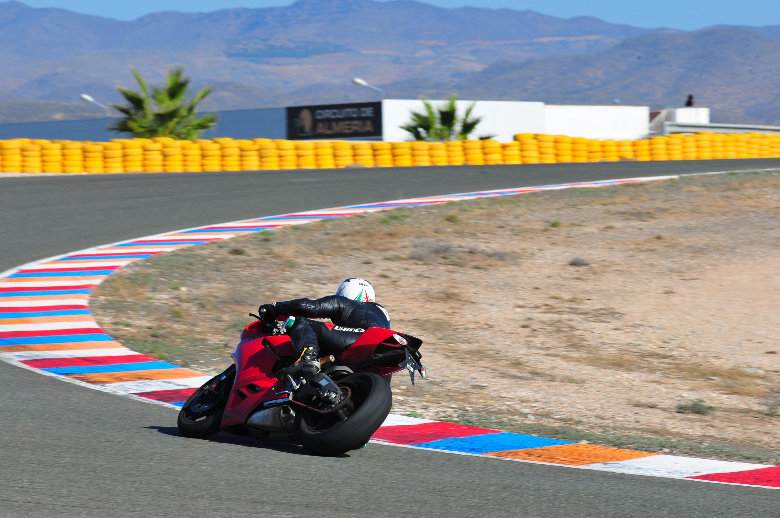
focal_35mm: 218
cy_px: 259
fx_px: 4707
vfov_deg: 6.3
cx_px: 390
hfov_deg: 9.5
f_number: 10
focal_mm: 145
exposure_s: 1/320
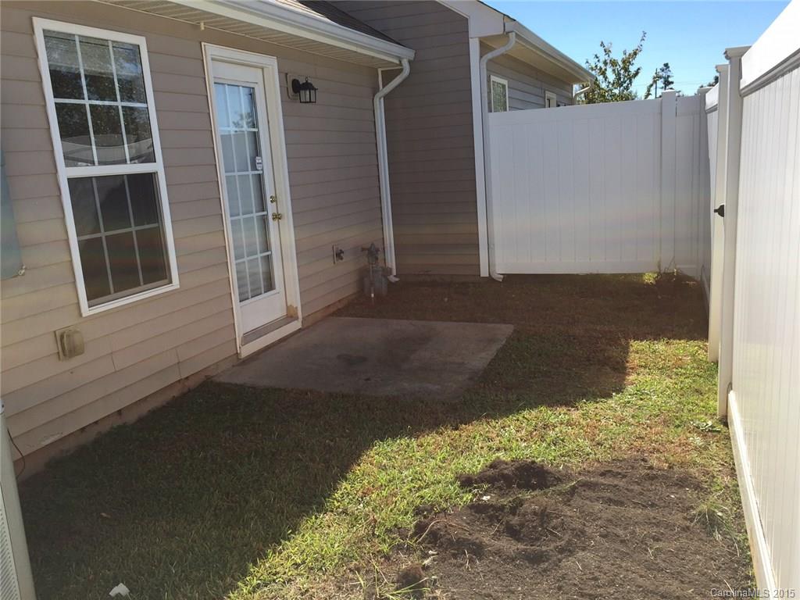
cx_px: 400
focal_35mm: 29
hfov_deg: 61.7
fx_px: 670
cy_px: 300
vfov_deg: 48.2
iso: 32
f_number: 2.2
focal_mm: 4.15
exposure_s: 1/1464
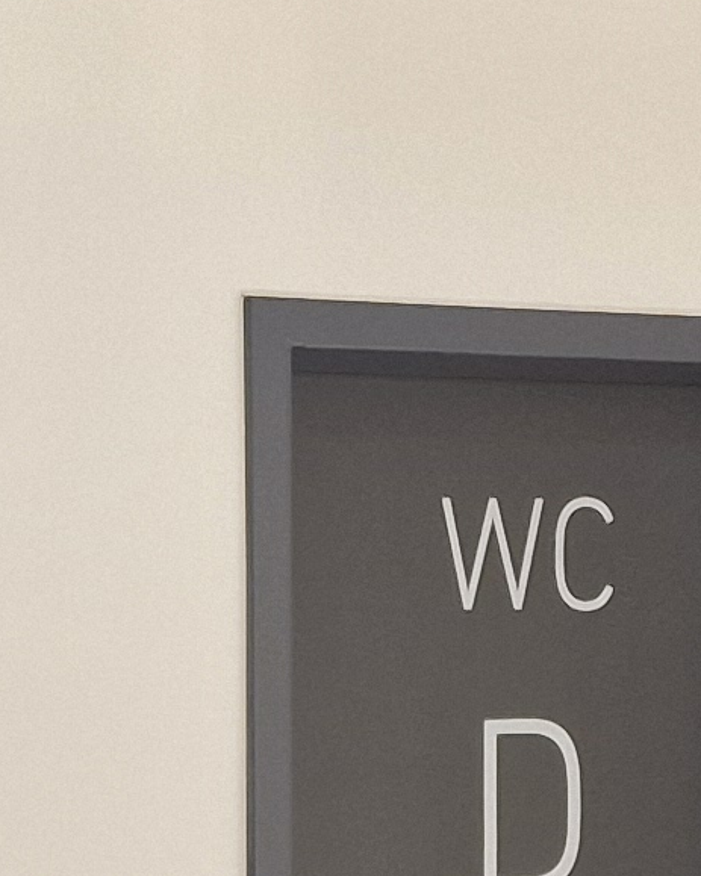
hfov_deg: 9.9
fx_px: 4021
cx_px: 176
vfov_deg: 12.0
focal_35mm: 155
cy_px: 1254
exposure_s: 1/180
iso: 50
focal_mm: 6.4
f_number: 1.8
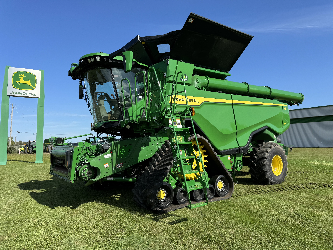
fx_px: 231
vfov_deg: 56.8
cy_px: 125
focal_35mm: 24
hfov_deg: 71.6
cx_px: 166
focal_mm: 6.76
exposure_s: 1/3413
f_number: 1.78
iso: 80
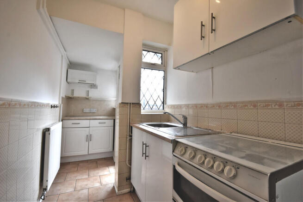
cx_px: 152
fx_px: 126
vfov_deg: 77.4
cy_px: 101
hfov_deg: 100.4
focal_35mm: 15
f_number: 6.3
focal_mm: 10
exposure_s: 1/160
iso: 800
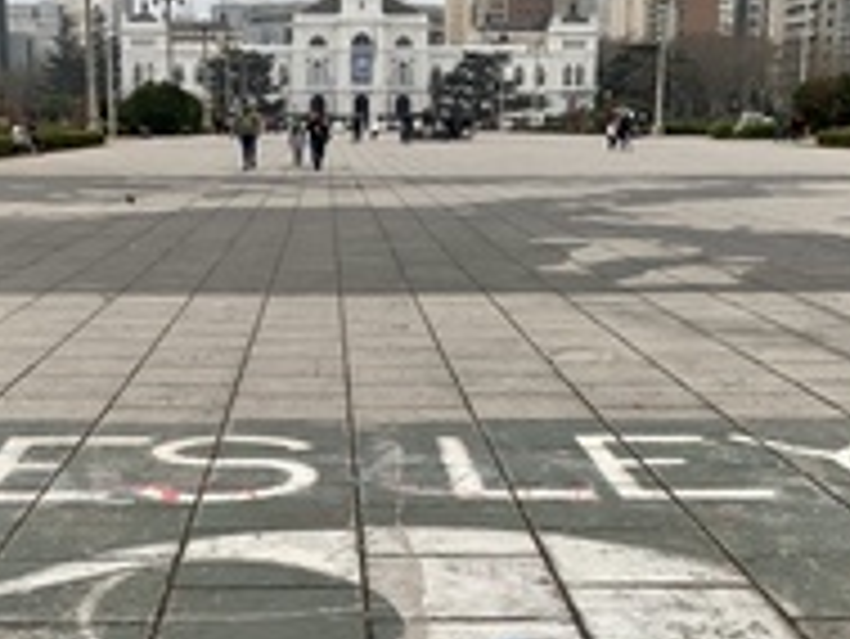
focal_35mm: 55
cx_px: 378
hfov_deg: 34.9
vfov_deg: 26.3
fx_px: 1351
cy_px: 464
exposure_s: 1/325
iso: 25
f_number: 1.8
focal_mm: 4.25
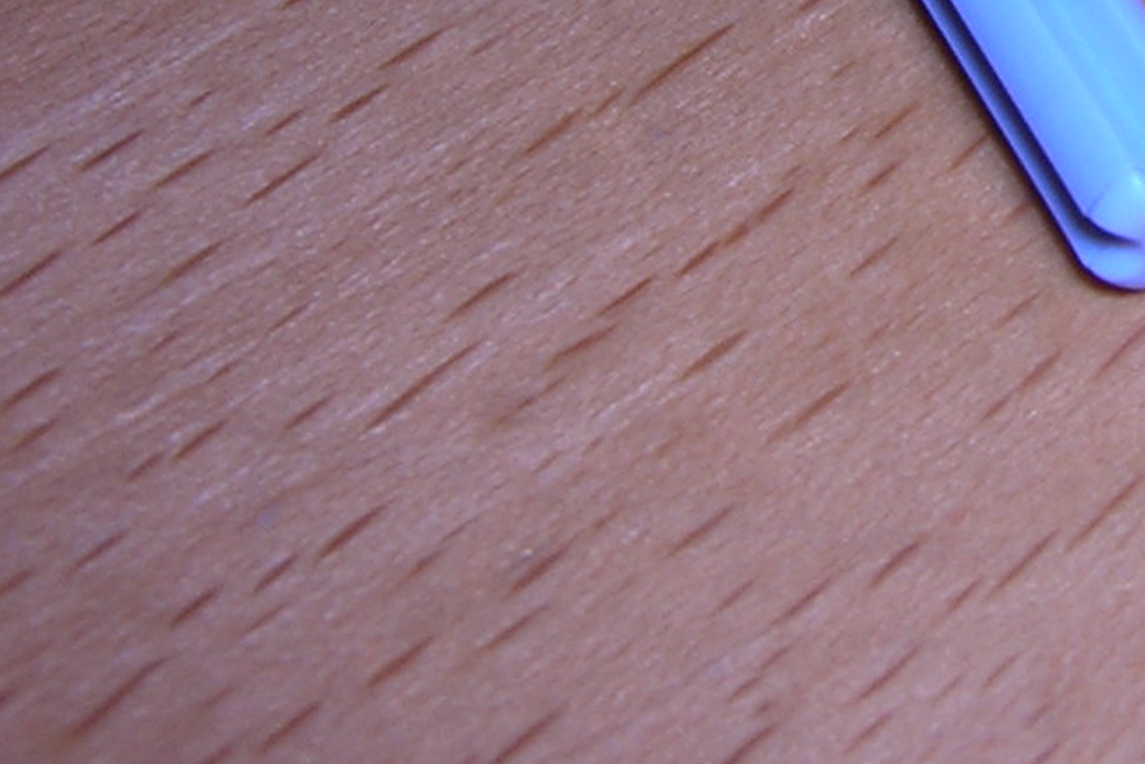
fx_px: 2926
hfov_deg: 21.0
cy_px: -199
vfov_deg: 14.3
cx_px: 1291
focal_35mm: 92
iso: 100
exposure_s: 1/60.1
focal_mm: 4.7
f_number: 5.2
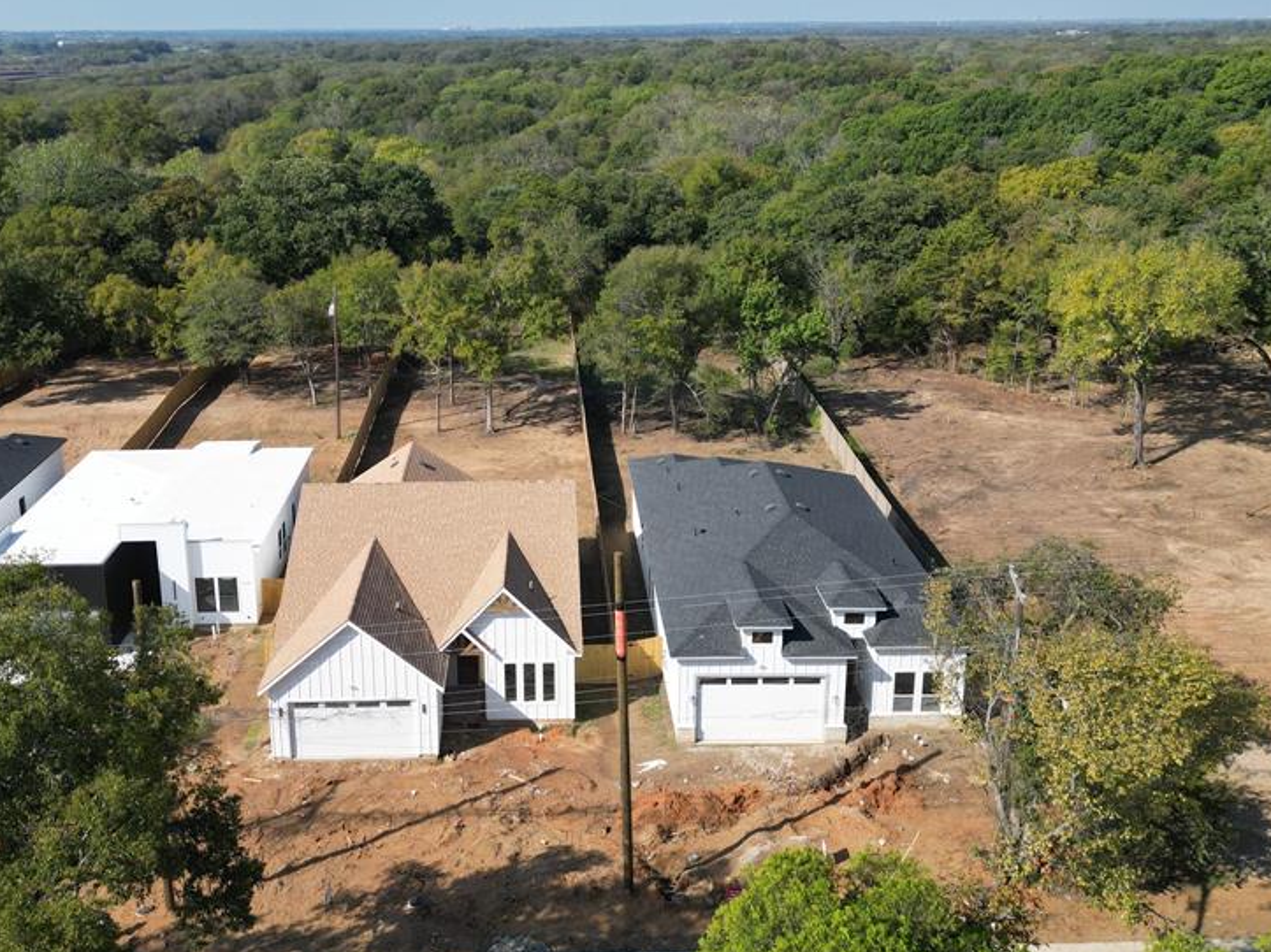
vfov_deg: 41.6
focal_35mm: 34
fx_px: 1248
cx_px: 529
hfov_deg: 53.7
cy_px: 381
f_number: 1.7
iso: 120
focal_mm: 6.72
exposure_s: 1/2500
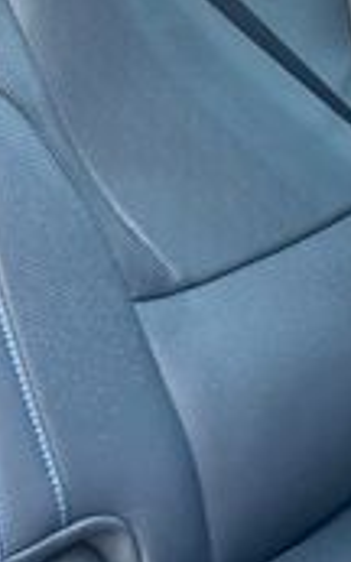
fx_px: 1440
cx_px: 800
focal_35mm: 94
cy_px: 45
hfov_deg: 11.7
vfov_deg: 21.6
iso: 250
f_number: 1.78
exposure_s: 1/98
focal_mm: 6.86
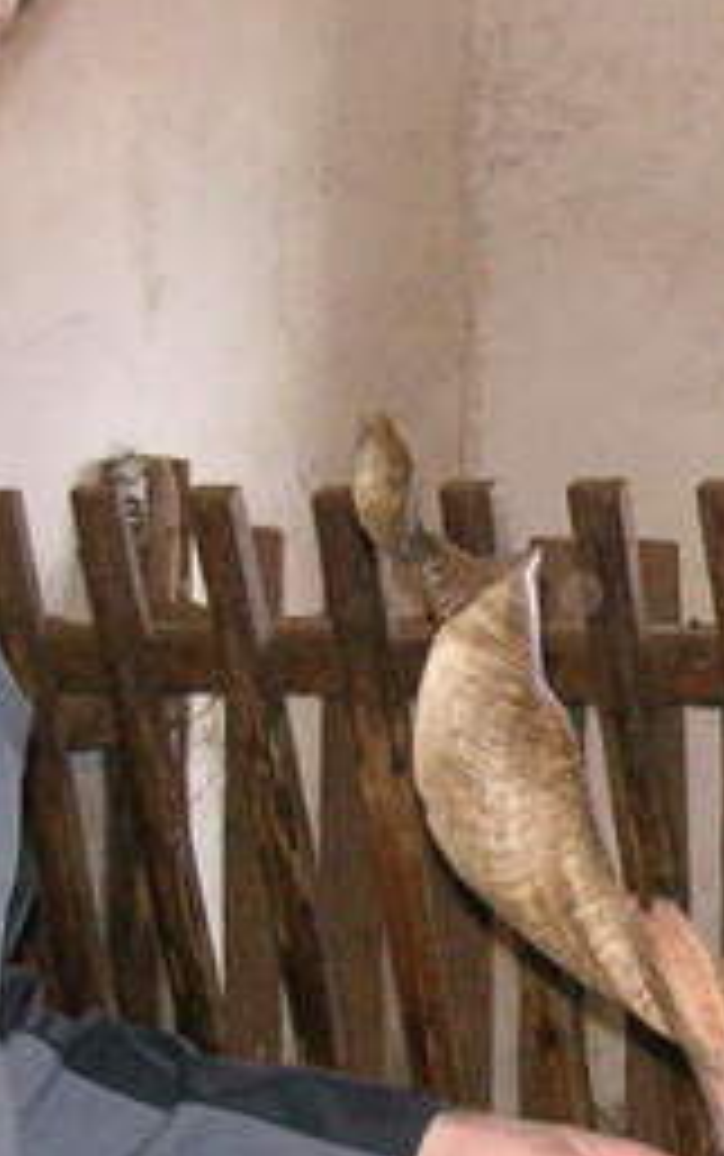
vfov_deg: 17.0
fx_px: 3845
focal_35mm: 122
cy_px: 868
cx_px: 782
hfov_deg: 10.6
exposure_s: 1/45
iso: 160
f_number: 2.8
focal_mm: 6.1
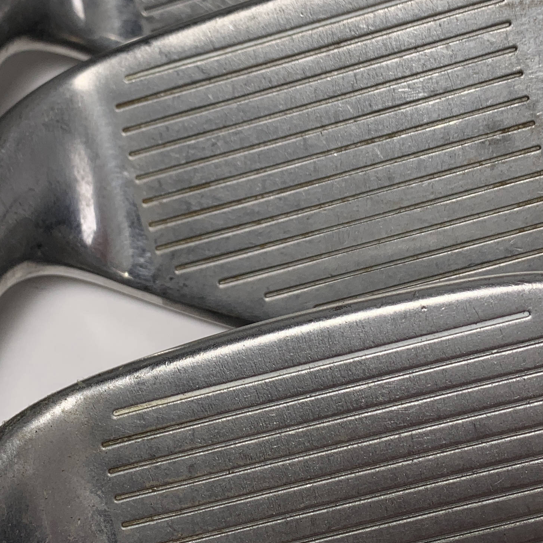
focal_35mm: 64
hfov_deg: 26.9
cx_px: 275
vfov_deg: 26.9
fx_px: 1136
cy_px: 229
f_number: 1.8
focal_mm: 4.25
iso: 25
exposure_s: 1/372
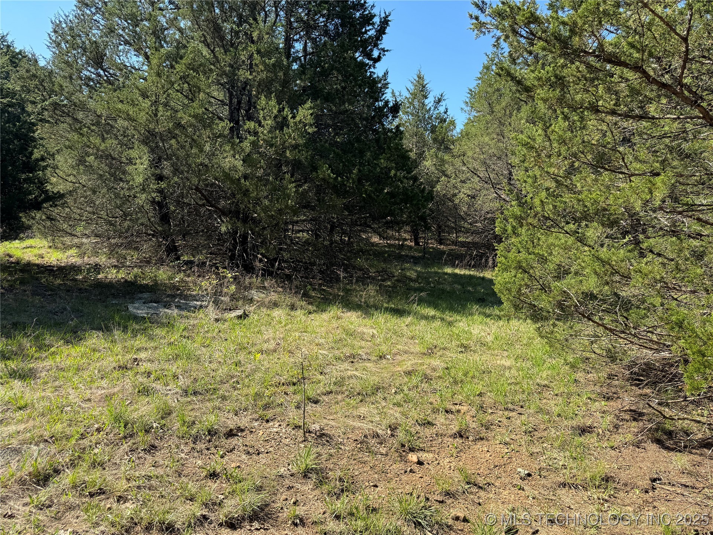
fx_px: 494
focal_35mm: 24
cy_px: 268
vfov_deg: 56.8
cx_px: 356
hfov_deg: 71.6
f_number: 1.78
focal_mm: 6.76
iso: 80
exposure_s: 1/1637
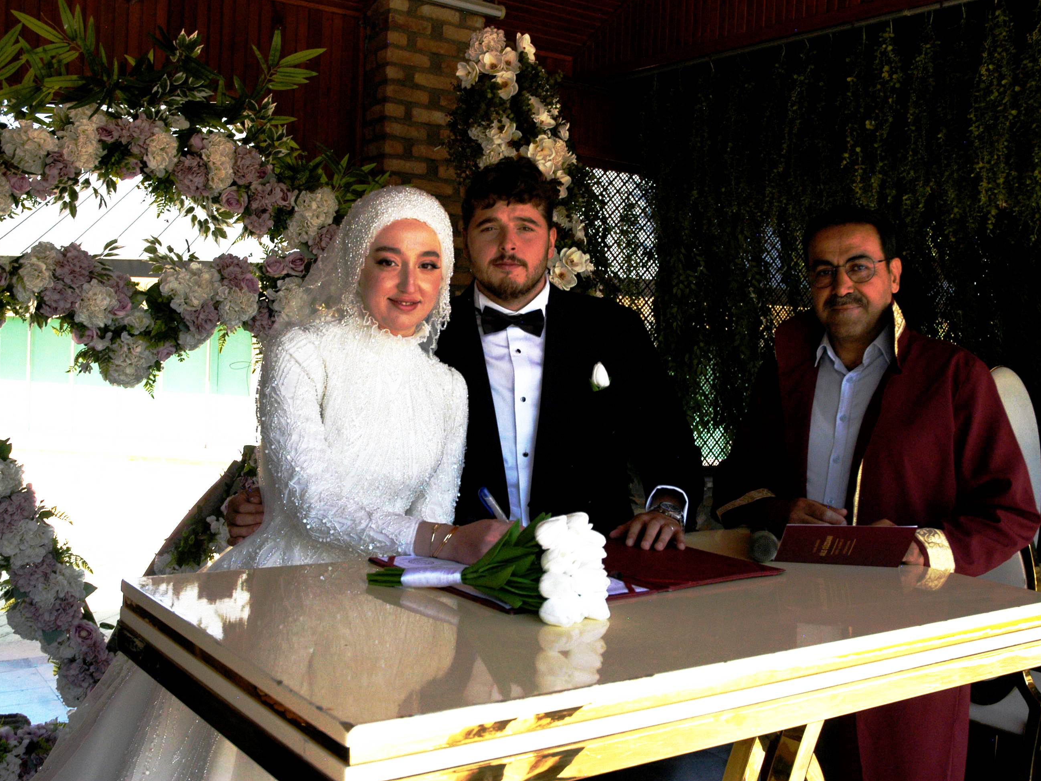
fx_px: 1203
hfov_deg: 46.8
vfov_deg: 36.0
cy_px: 381
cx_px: 519
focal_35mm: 40
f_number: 5
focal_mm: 24
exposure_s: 1/800
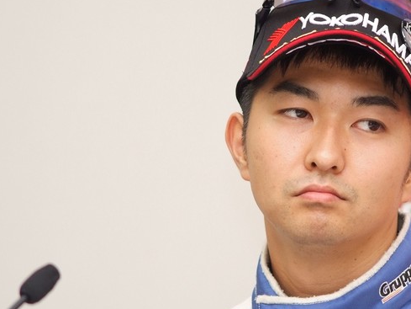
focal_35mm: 382
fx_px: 4537
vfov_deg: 3.9
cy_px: 169
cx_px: 298
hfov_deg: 5.2
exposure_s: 1/250
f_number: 2.8
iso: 800
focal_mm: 180
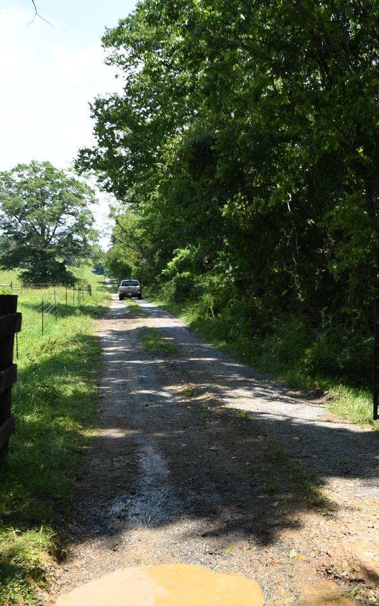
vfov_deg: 43.5
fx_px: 760
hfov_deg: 27.3
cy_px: 303
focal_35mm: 46
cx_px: 314
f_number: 6.3
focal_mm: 15
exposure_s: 1/160
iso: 100
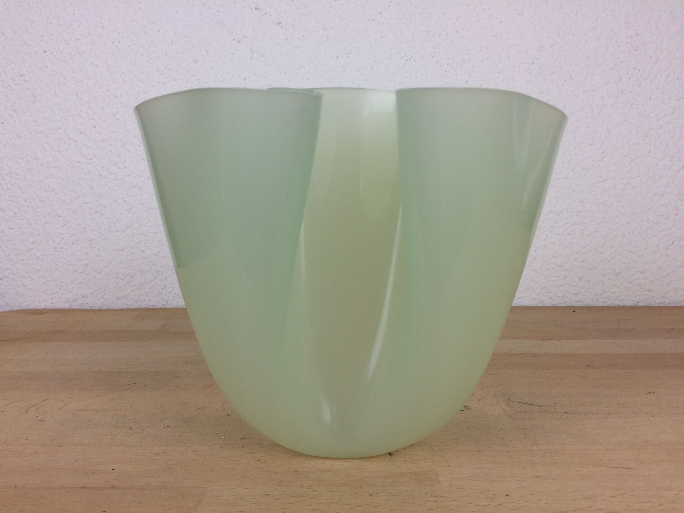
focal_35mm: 29
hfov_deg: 61.7
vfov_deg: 48.2
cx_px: 342
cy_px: 256
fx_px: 573
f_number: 2.2
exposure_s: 1/100
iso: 40
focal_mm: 4.15
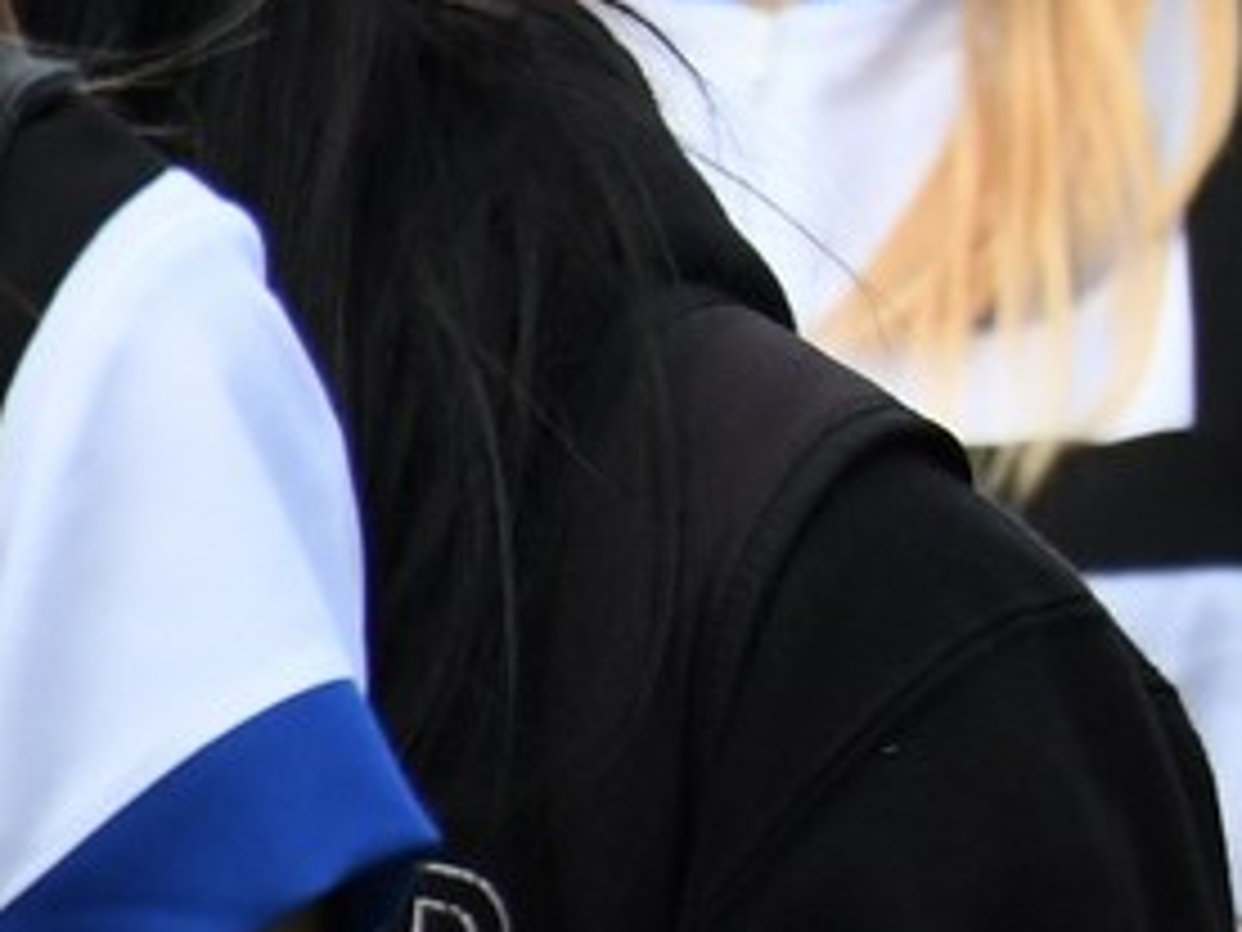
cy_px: -74
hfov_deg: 1.7
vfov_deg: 1.3
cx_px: 2583
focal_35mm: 1172
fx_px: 42051
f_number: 5.6
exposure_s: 1/2500
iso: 1250
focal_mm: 140
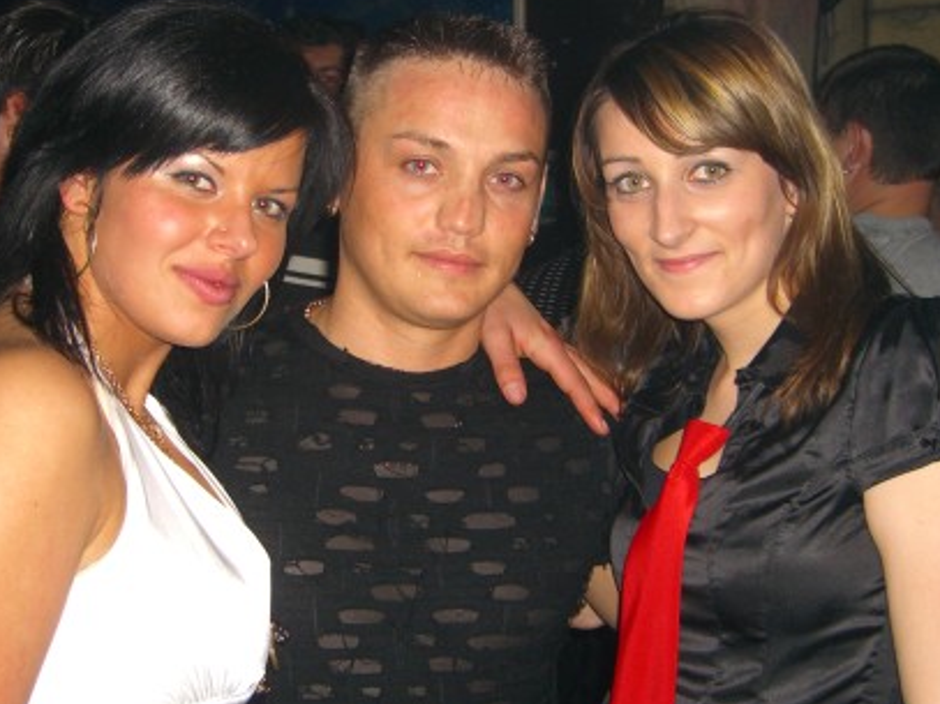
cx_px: 420
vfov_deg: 26.1
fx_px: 1520
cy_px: 335
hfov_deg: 34.3
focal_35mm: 56
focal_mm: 7.9
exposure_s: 1/60
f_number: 2.8
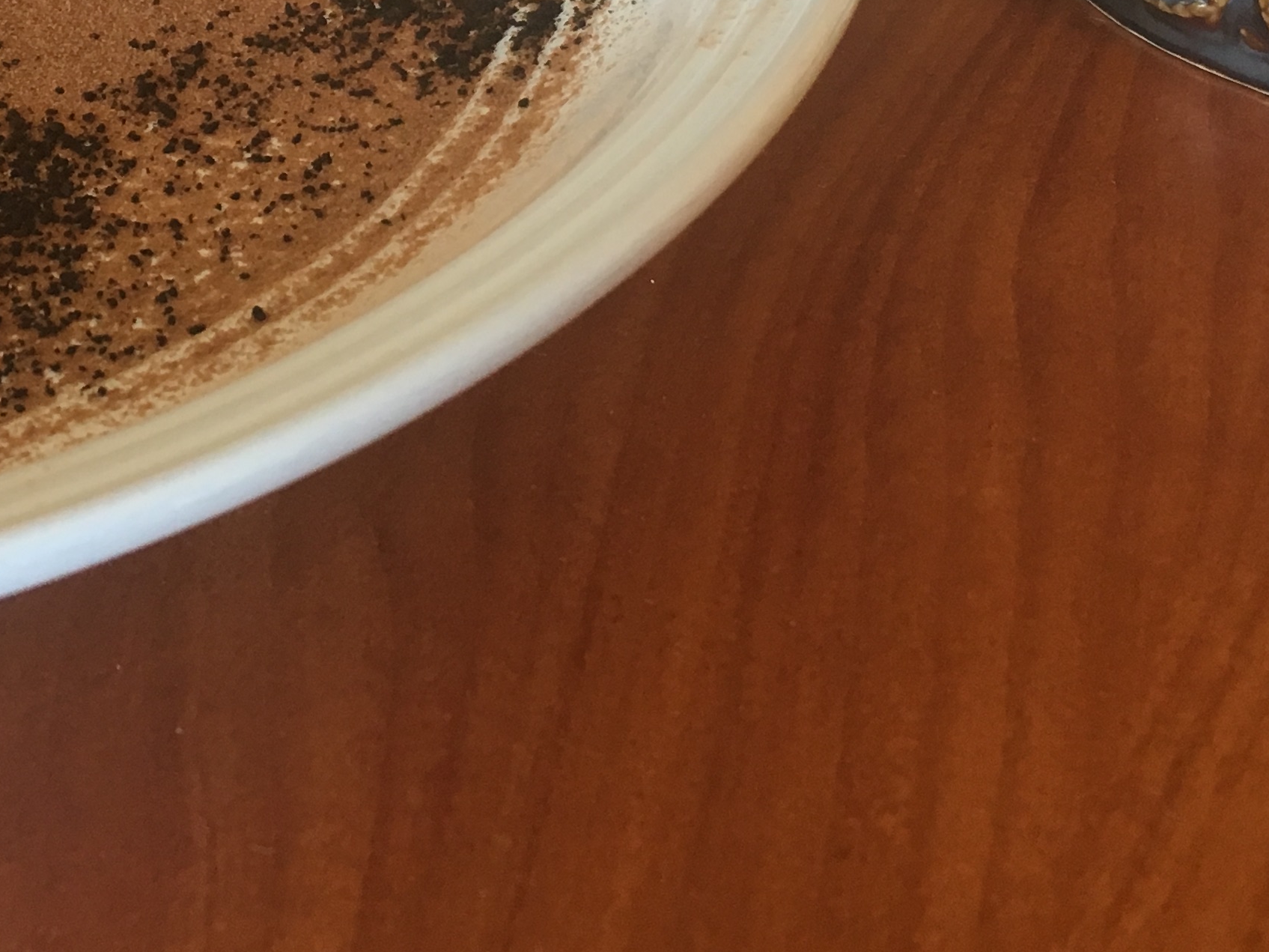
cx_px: 328
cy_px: -44
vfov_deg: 20.5
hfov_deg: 27.8
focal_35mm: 69
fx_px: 2529
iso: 80
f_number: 2.2
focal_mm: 4.15
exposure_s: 1/30
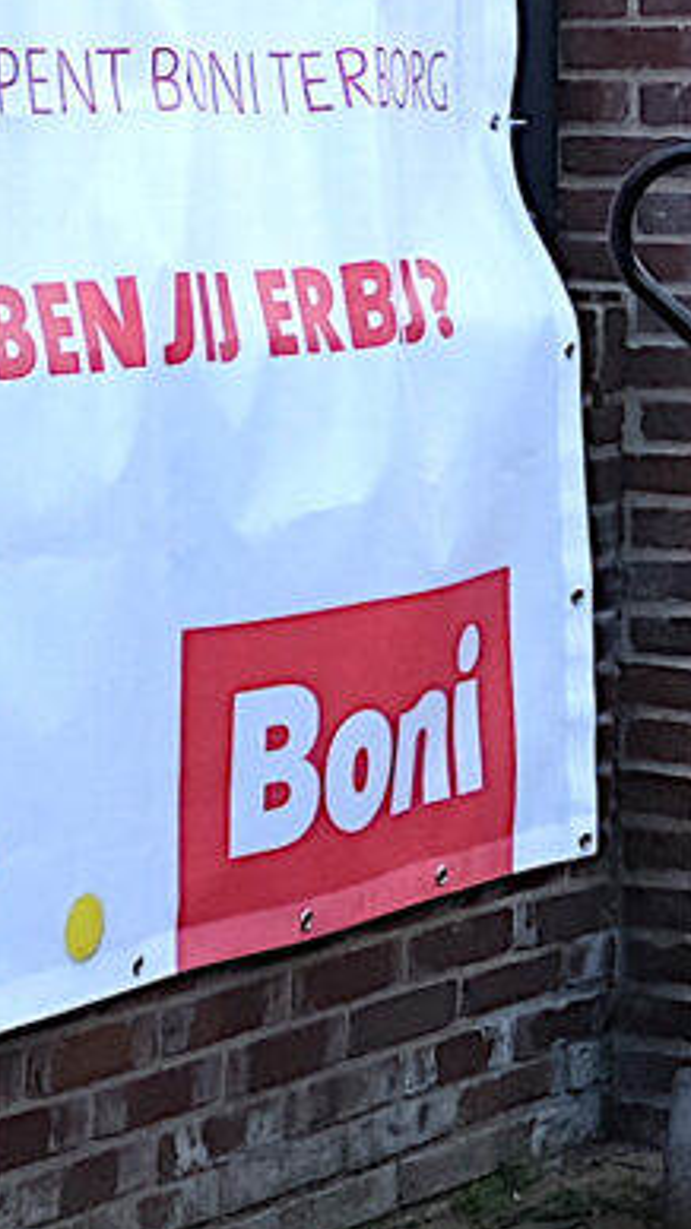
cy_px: -78
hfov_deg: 8.2
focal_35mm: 145
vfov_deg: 14.5
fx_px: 4727
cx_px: 1002
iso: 400
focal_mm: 13.8
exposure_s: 1/450
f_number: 5.6
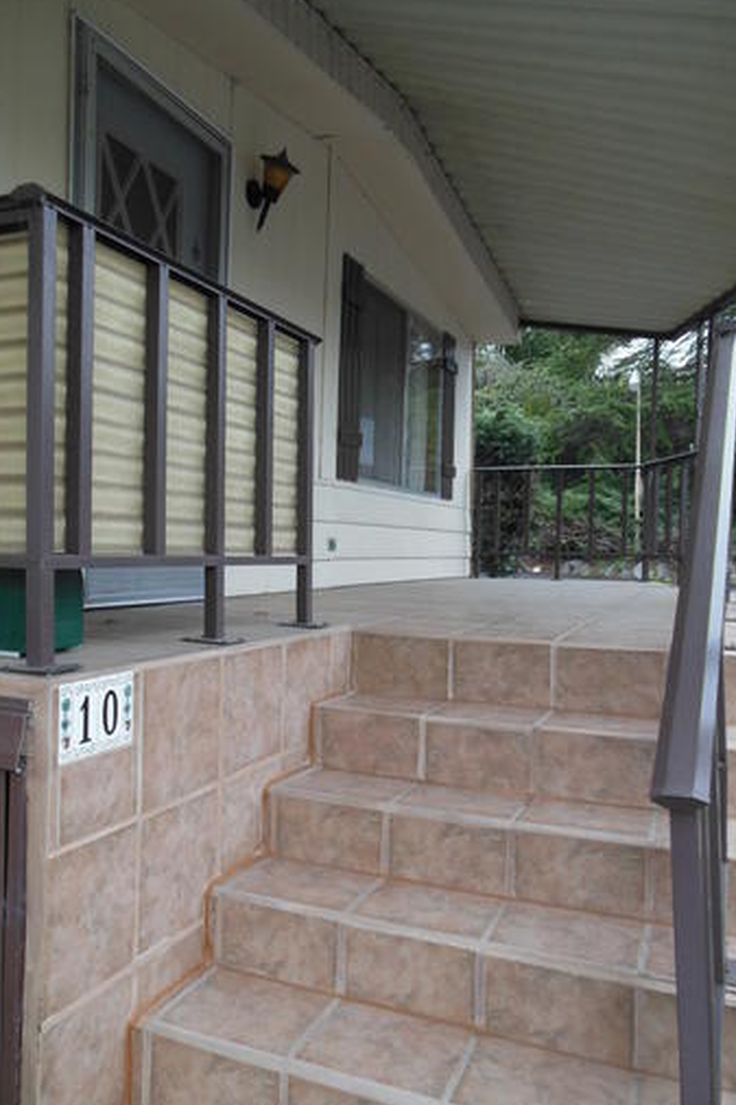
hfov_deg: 47.9
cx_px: 352
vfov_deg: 67.4
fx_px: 829
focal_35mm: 27
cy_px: 558
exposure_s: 1/50
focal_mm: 4.5
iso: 125
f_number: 3.2
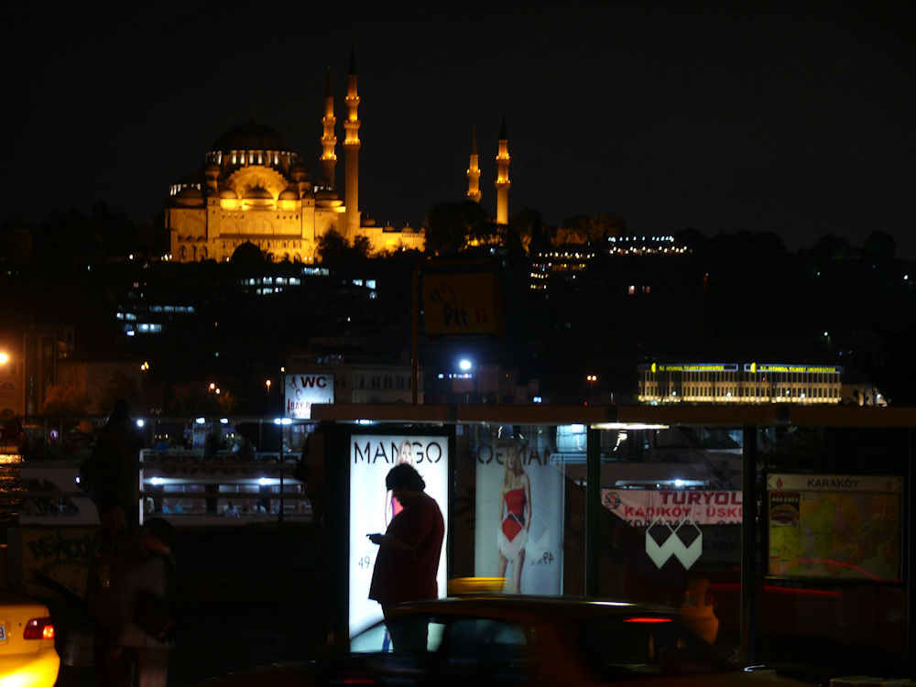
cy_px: 344
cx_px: 458
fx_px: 3255
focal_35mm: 123
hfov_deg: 16.0
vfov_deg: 12.0
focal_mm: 26.1
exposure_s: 1/3.2
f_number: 3.6
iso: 100
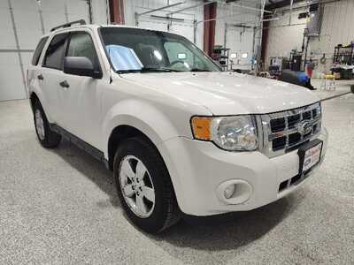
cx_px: 177
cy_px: 132
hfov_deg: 73.9
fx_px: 235
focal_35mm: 23
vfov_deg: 58.9
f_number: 1.8
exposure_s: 1/120
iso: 126
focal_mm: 5.56
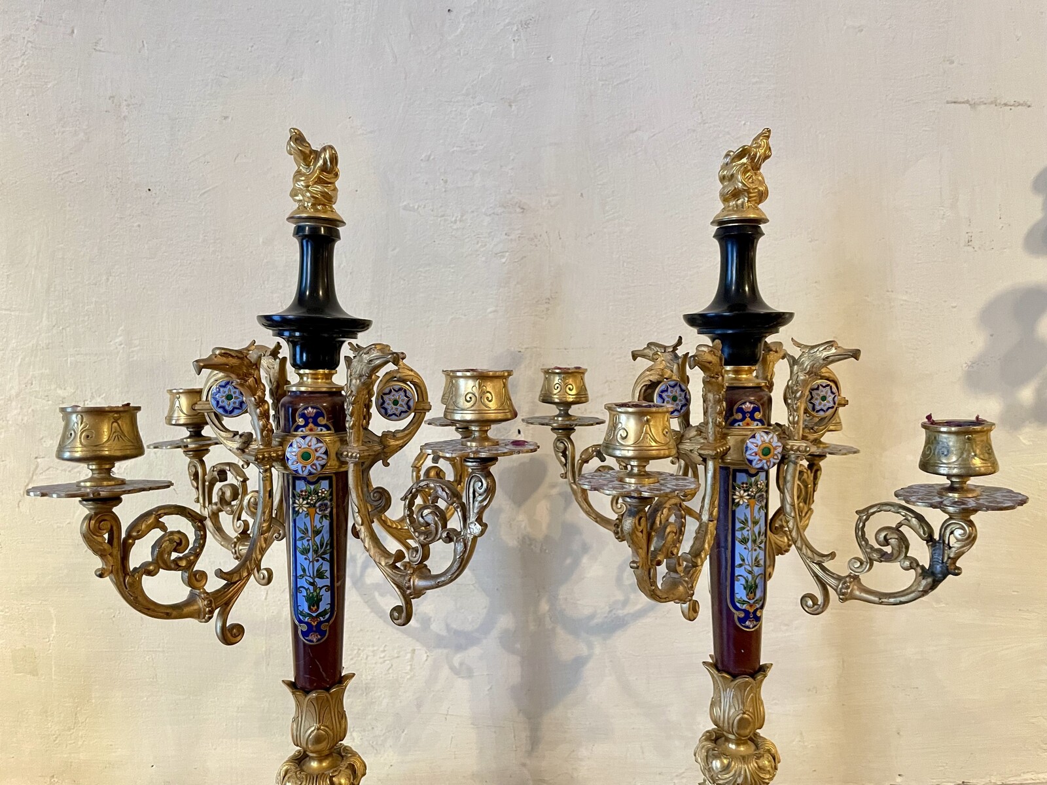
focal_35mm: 26
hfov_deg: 67.3
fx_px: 786
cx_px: 524
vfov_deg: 53.1
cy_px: 392
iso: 500
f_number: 1.6
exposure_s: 1/33
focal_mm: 4.2
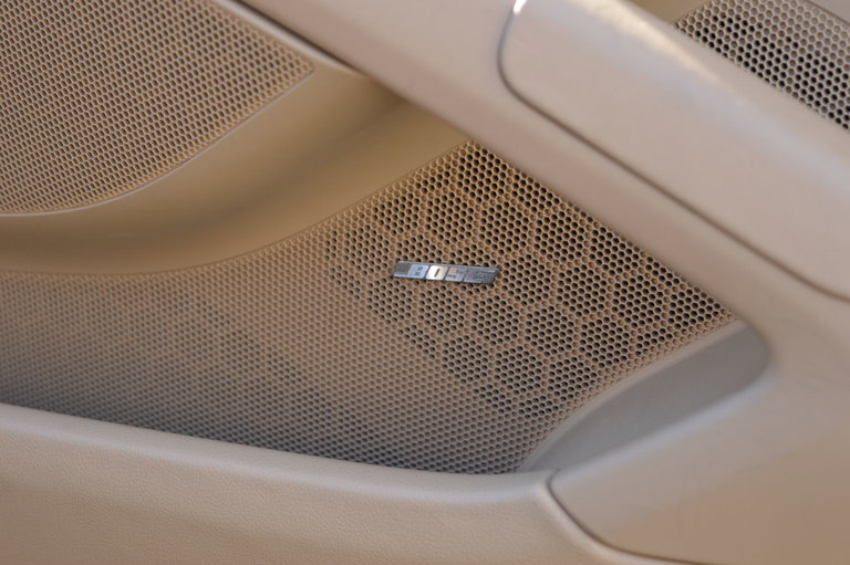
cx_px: 425
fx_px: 1947
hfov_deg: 24.6
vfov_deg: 16.5
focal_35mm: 82
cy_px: 282
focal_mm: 55
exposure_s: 1/125
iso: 320
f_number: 5.6
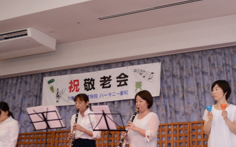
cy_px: 99
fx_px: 347
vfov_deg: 23.9
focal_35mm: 54
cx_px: 170
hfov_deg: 36.8
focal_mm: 24
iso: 1000
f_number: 2.8
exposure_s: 1/200
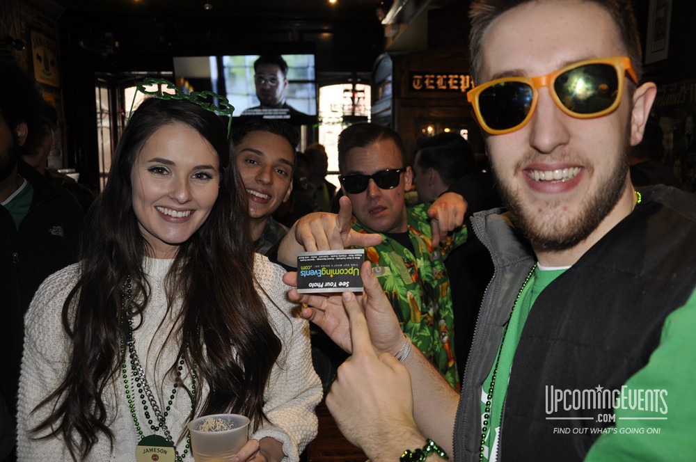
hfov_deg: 57.3
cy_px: 231
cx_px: 348
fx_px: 637
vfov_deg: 39.9
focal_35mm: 33
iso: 400
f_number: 3.8
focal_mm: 22
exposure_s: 1/60
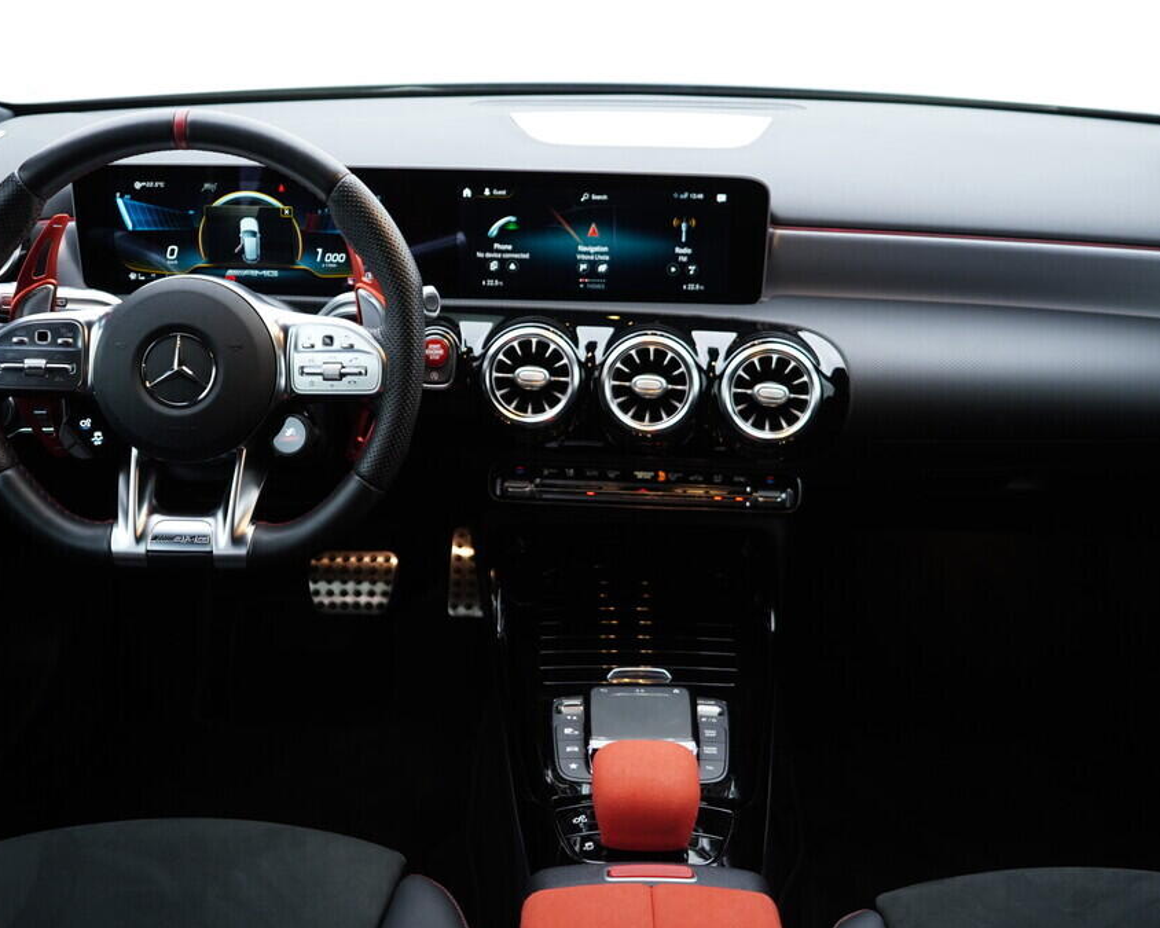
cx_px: 598
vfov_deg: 36.5
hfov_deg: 44.8
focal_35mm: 41
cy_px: 465
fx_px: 1407
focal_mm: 24
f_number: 2.8
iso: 250
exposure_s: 1/40
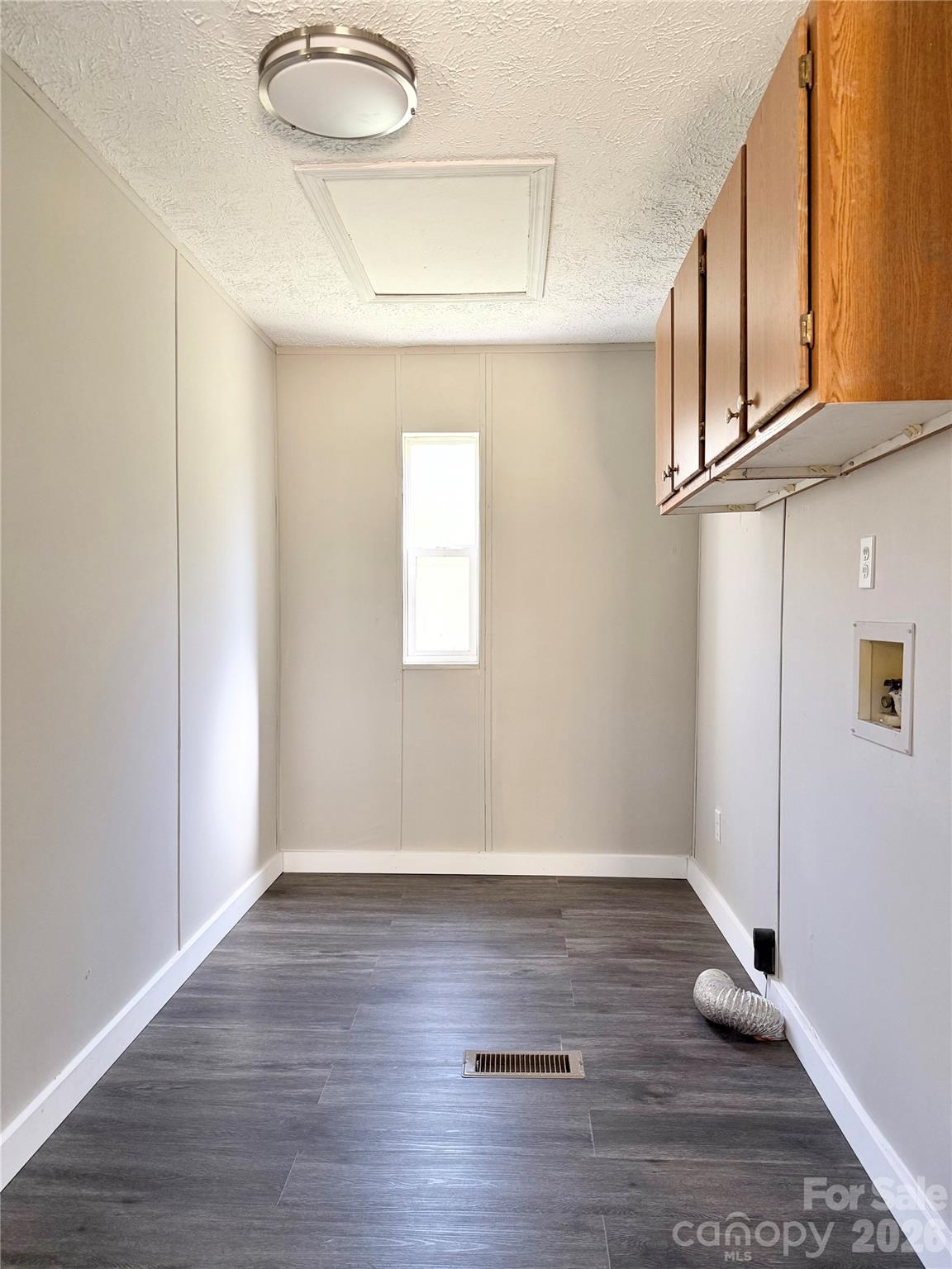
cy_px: 634
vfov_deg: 71.6
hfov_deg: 56.8
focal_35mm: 24
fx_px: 880
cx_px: 476
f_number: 1.78
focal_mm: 6.76
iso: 200
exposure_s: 1/80
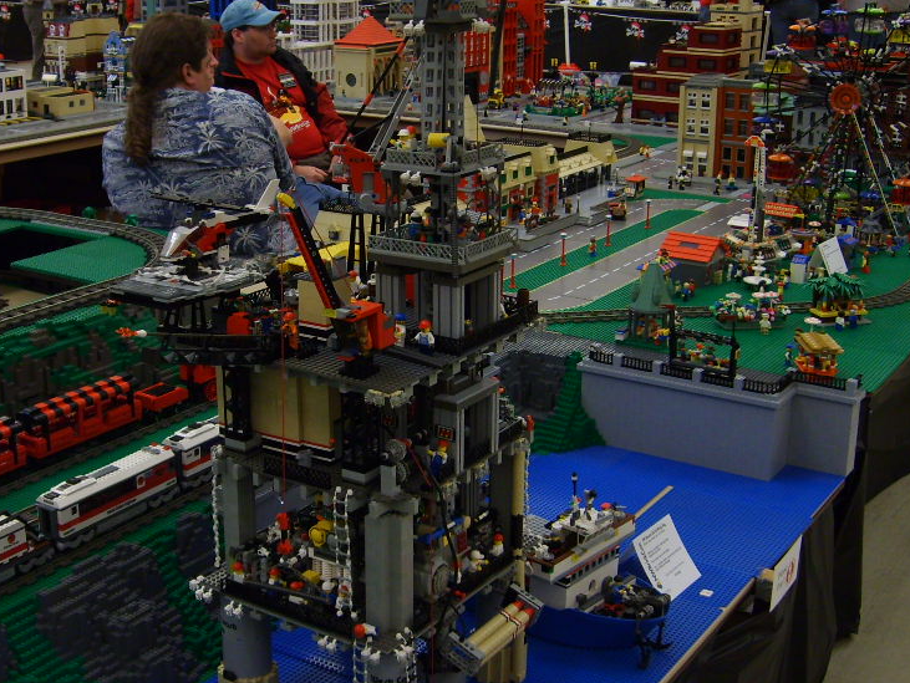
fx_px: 1289
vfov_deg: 29.7
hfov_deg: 38.7
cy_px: 336
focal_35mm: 49
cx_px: 366
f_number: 2.8
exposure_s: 1/30
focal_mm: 5.8
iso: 100
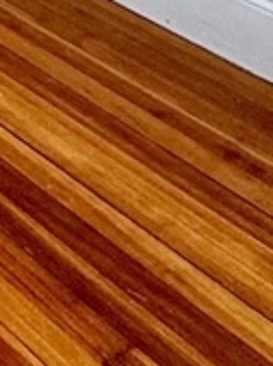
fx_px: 897
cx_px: -514
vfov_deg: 15.5
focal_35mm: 85
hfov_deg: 11.5
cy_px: -459
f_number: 2.2
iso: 160
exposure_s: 1/99
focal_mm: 2.22
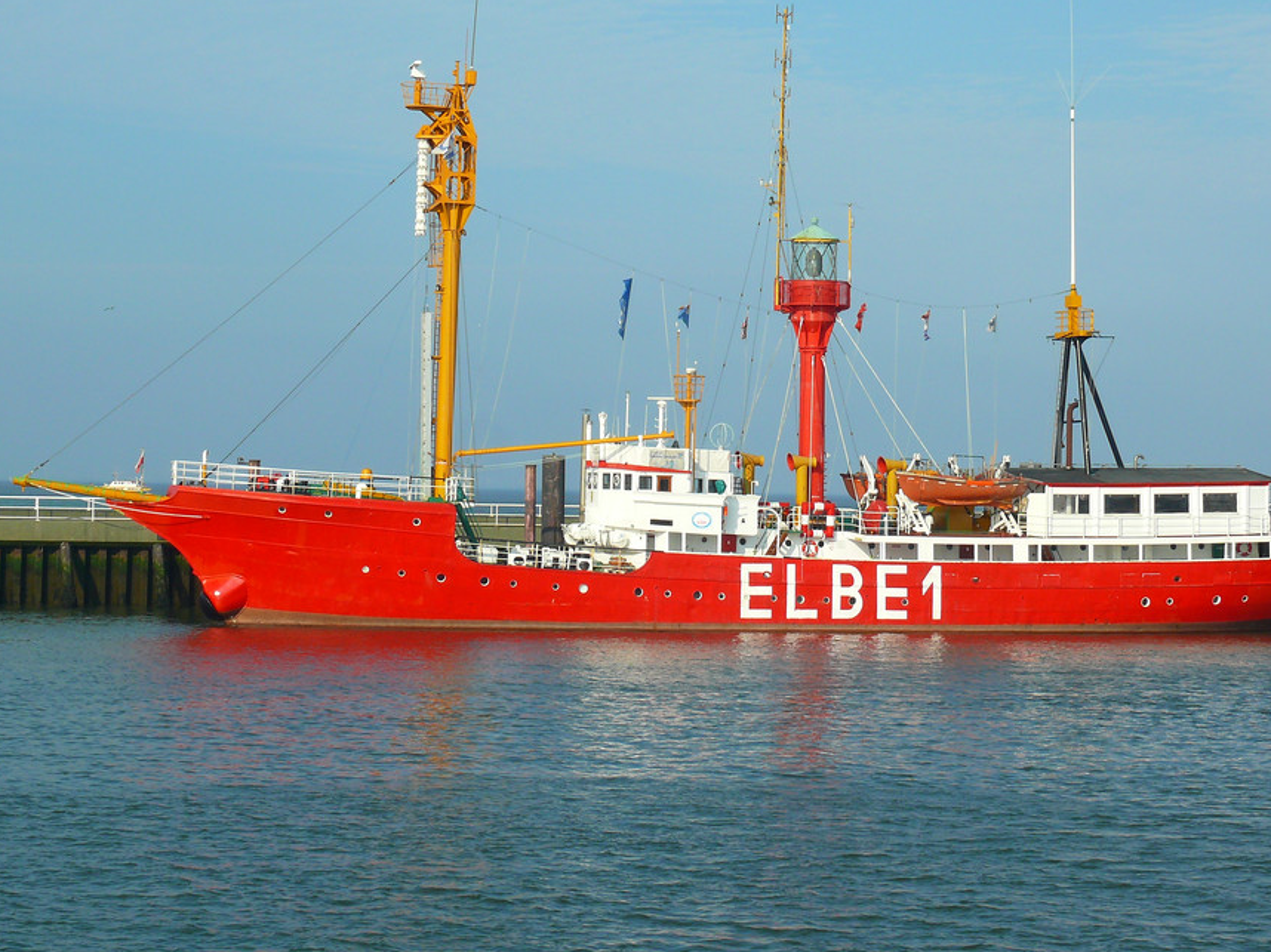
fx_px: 3561
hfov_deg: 20.2
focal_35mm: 97
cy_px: 376
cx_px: 676
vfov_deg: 15.2
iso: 100
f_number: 6.3
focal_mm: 16.6
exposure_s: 1/400
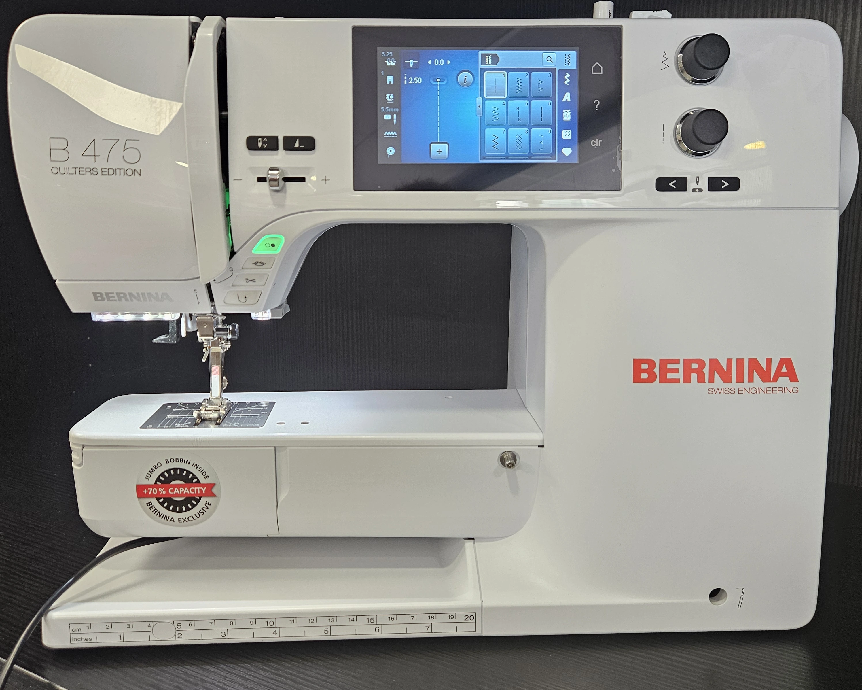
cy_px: 312
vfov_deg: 48.4
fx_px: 765
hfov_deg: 58.8
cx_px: 442
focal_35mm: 30
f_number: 1.8
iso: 200
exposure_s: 1/142
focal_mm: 5.4
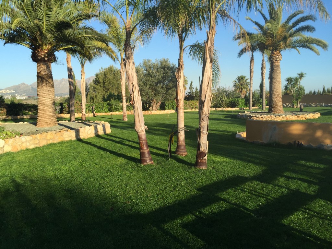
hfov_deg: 61.7
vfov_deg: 48.2
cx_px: 166
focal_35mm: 29
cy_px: 124
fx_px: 278
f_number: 2.2
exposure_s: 1/1236
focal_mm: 4.15
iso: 32
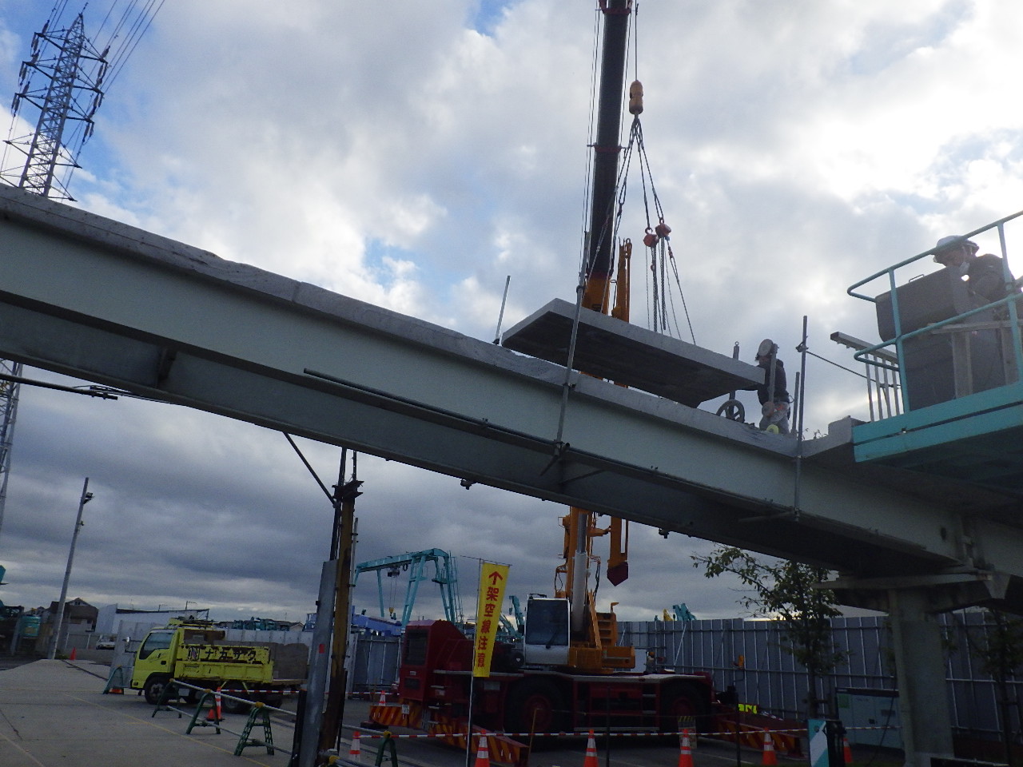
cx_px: 512
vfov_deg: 49.7
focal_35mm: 28
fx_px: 827
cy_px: 384
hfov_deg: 63.4
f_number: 4.2
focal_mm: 5
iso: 250
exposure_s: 1/1000
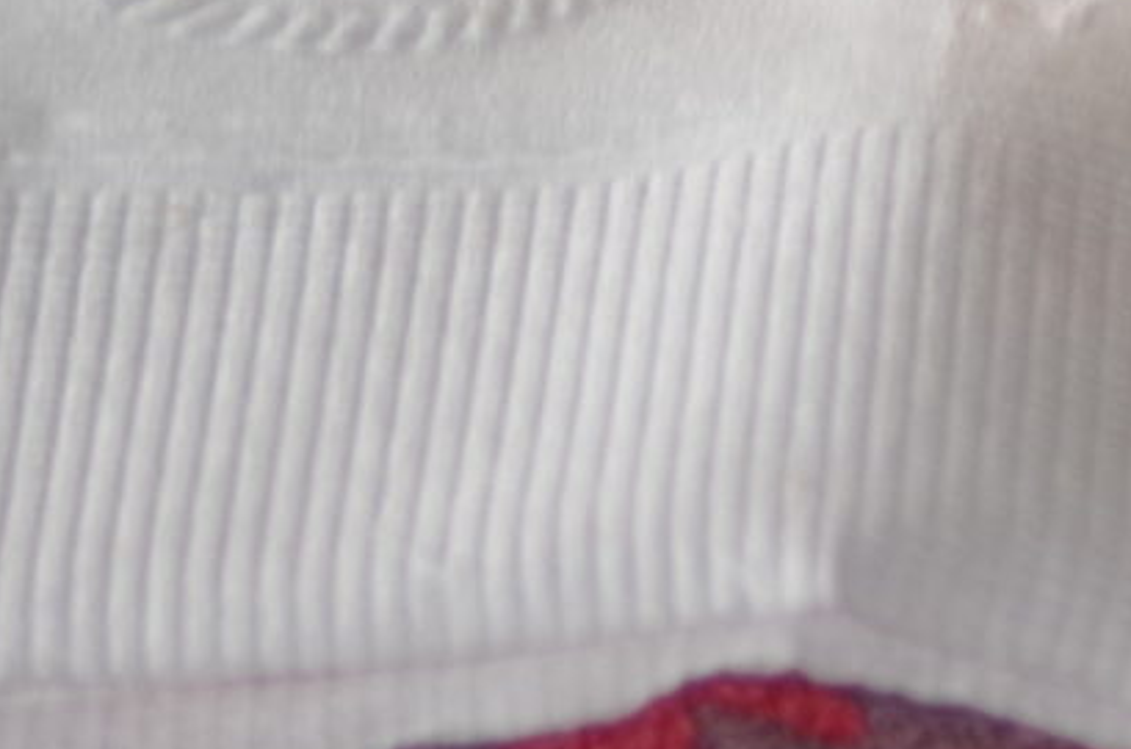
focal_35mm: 1128
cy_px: -1188
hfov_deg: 1.8
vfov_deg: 1.2
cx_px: 1648
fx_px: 35369
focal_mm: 120
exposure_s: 1/80
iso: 400
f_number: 4.5
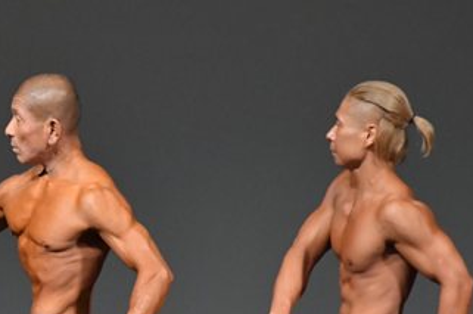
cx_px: 1
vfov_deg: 1.6
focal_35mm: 834
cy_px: 357
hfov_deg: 2.5
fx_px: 10941
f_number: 5.6
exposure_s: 1/400
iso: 4000
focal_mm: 230
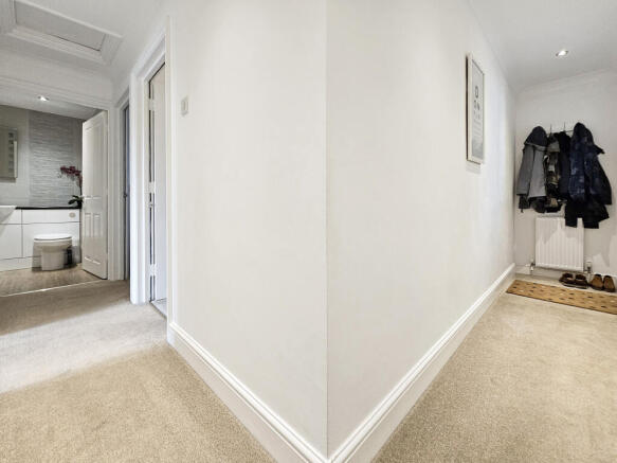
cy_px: 232
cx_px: 308
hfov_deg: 106.2
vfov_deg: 89.9
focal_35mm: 13
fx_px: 232
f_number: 2.2
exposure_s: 1/100
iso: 250
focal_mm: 2.2
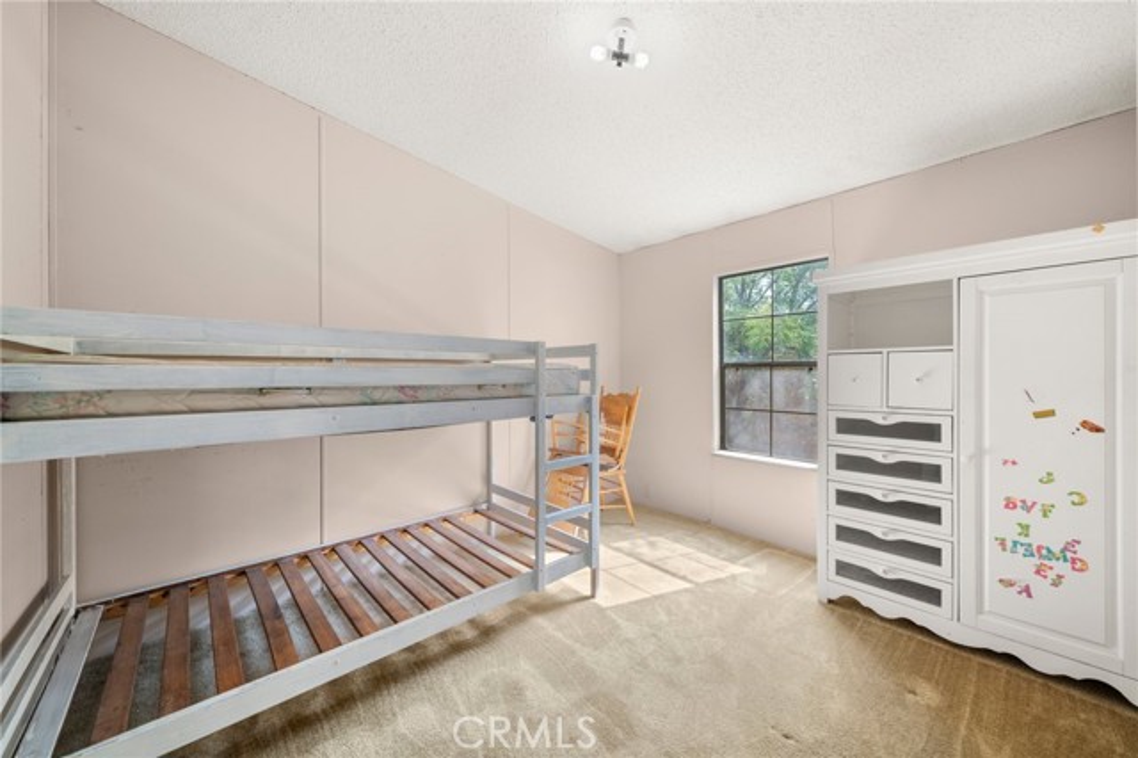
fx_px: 411
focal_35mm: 13
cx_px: 569
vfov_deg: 85.4
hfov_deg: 108.4
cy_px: 379
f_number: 7.1
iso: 400
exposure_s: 1/5
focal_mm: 13
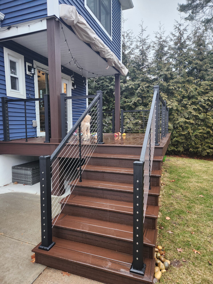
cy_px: 142
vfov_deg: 73.9
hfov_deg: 58.9
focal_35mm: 23
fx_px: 189
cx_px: 106
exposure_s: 1/120
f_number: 1.8
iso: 200
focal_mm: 5.4
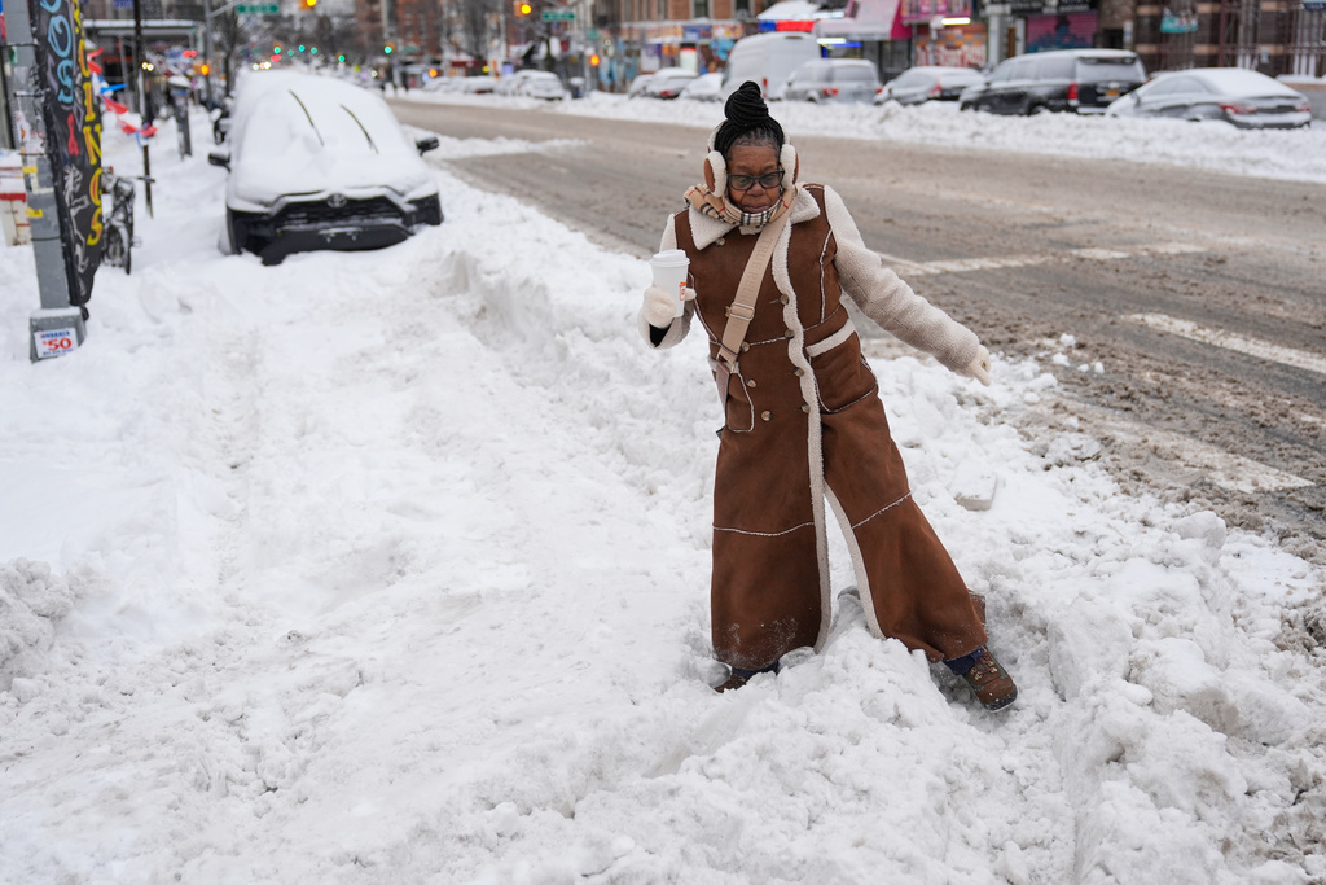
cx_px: 663
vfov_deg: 32.6
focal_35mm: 41
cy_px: 442
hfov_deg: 47.4
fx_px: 1510
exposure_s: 1/750
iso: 800
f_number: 2.8
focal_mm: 41
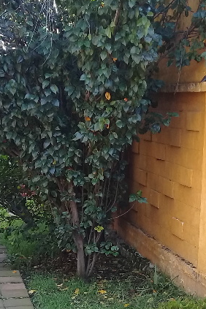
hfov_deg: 17.4
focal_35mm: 78
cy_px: 250
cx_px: 69
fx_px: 669
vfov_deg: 25.5
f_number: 2.2
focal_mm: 3.3
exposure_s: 1/100
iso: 50
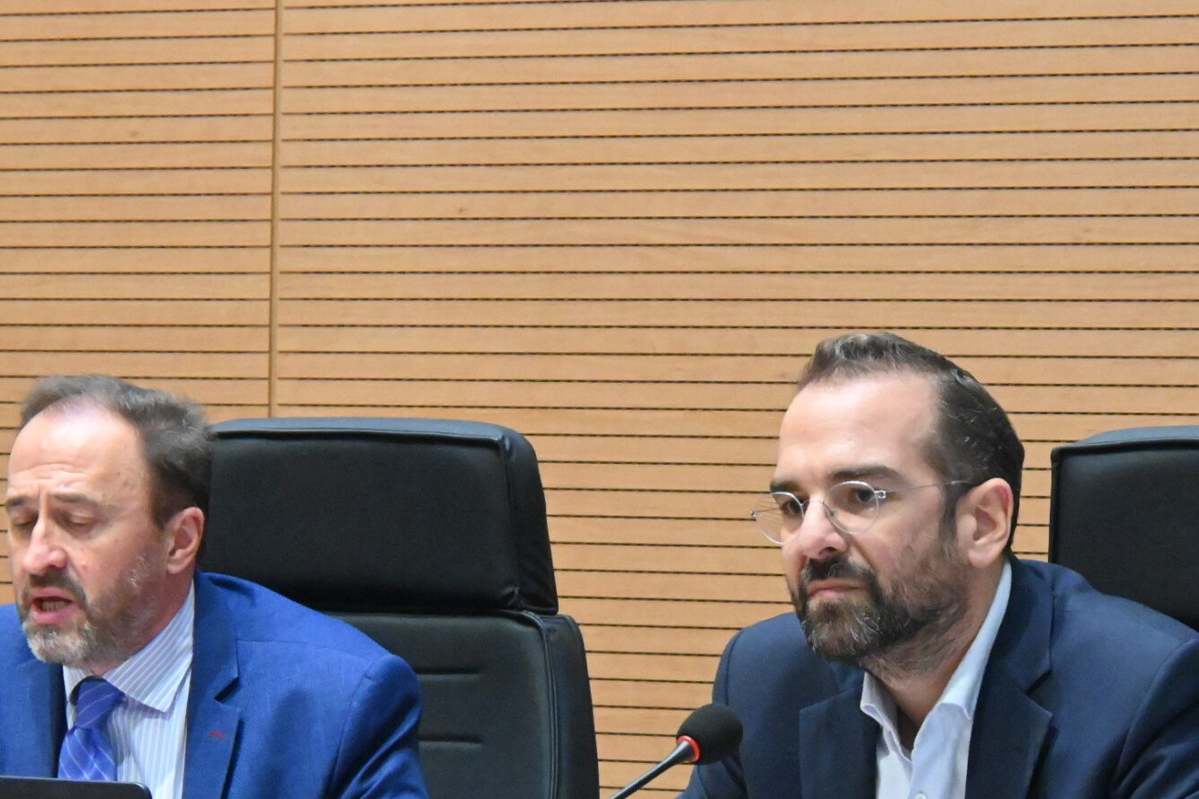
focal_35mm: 144
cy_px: 706
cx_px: 762
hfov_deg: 14.2
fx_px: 4796
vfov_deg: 9.5
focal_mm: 50
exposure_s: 1/60
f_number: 6.3
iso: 11400
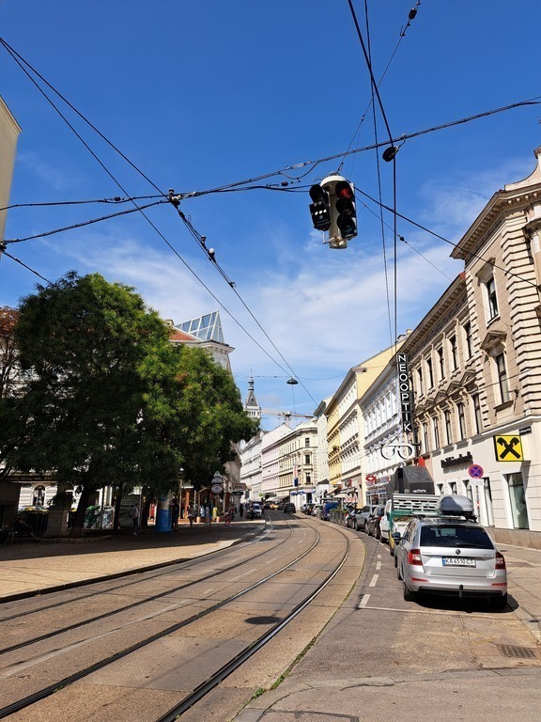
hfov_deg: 56.8
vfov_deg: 71.6
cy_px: 361
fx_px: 500
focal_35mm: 24
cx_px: 270
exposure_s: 1/1366
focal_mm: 5.23
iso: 50
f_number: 1.8
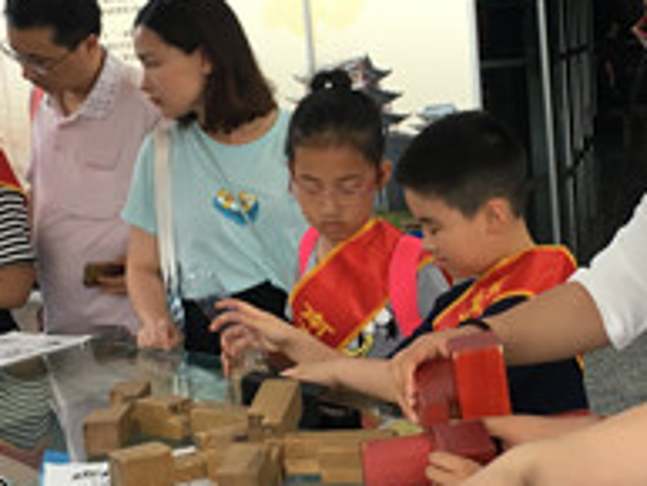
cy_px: 266
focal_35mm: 75
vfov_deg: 19.7
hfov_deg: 25.8
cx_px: 443
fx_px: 1403
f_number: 2.2
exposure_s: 1/33
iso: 32
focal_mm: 4.15
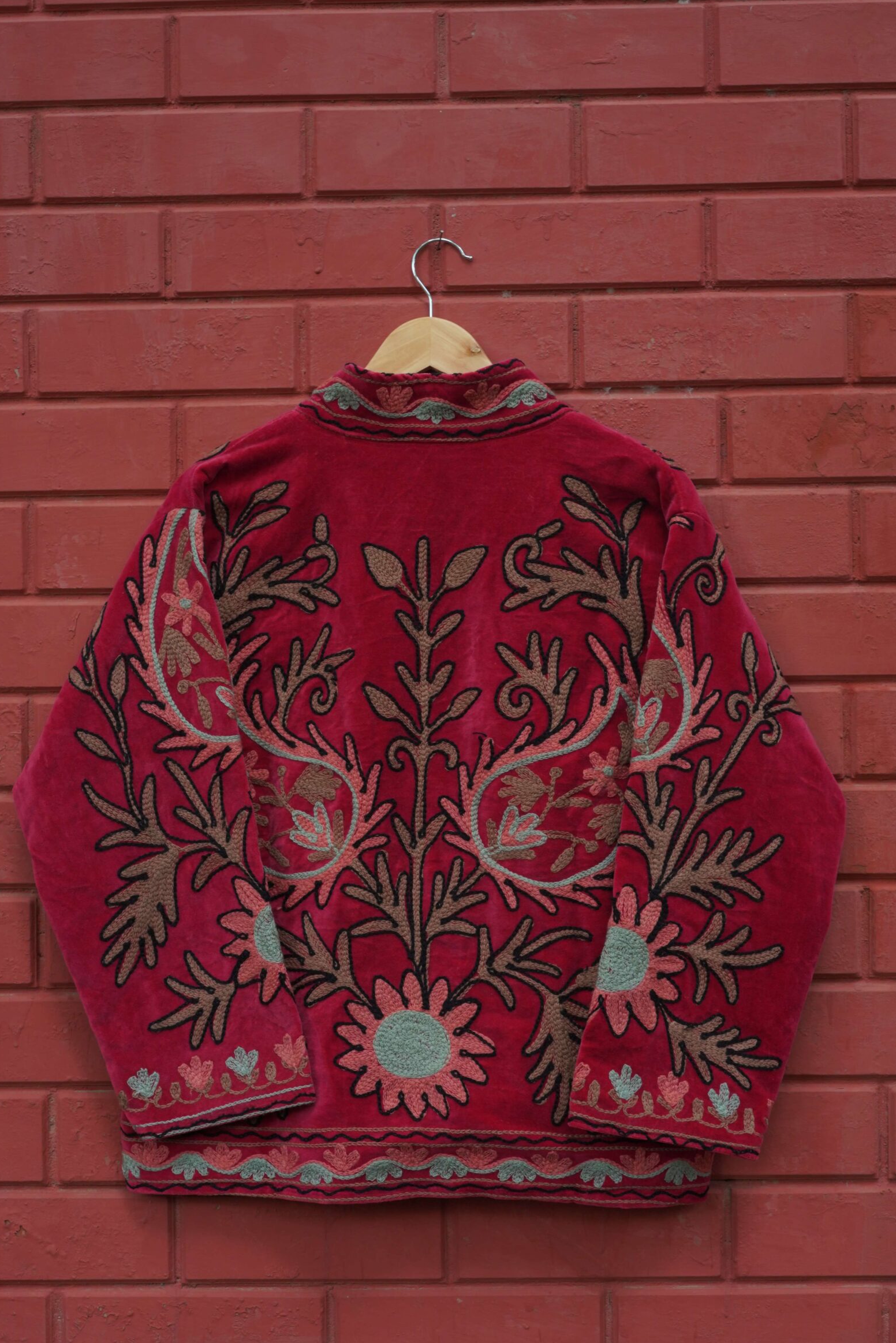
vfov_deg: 36.2
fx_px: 2053
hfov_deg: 24.6
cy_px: 717
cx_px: 441
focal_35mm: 55
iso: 800
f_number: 8
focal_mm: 50
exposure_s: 1/125
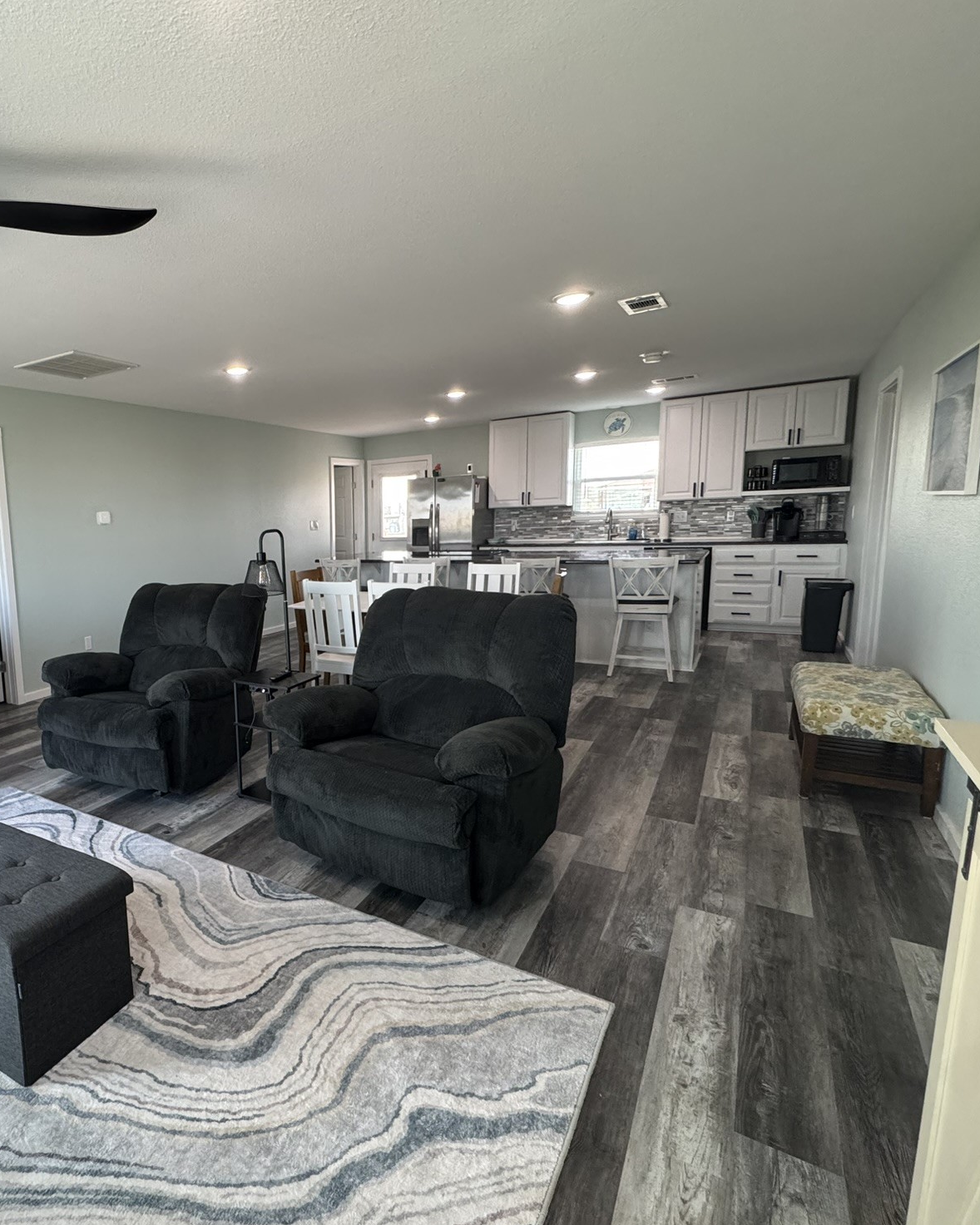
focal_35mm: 19
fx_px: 689
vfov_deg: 83.3
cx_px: 245
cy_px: 622
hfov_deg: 66.4
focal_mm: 2.22
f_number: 2.2
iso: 320
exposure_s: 1/120
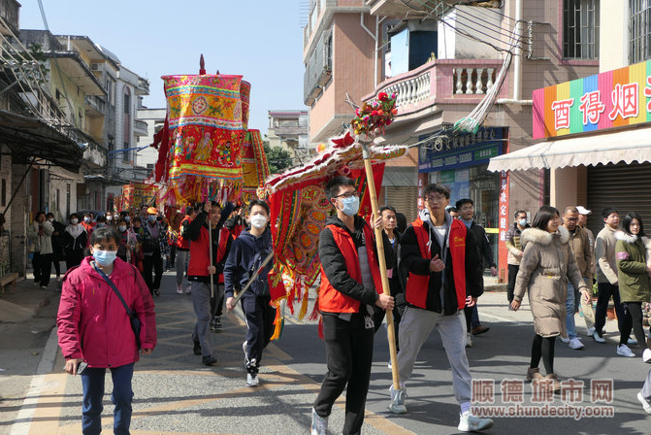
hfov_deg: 41.1
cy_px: 218
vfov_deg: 28.1
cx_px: 329
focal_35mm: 48
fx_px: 868
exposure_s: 1/640
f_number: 4
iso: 125
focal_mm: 16.9
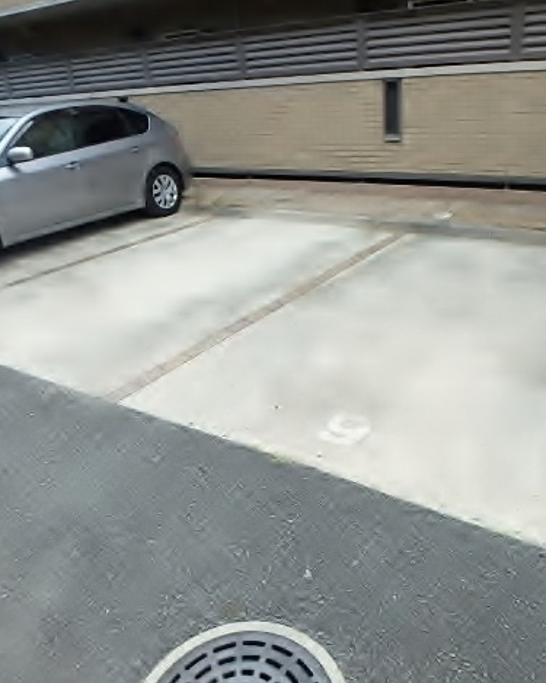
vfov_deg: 62.2
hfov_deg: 51.2
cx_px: 325
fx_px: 566
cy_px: 336
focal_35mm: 28
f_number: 3.5
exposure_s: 1/400
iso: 125
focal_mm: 3.7
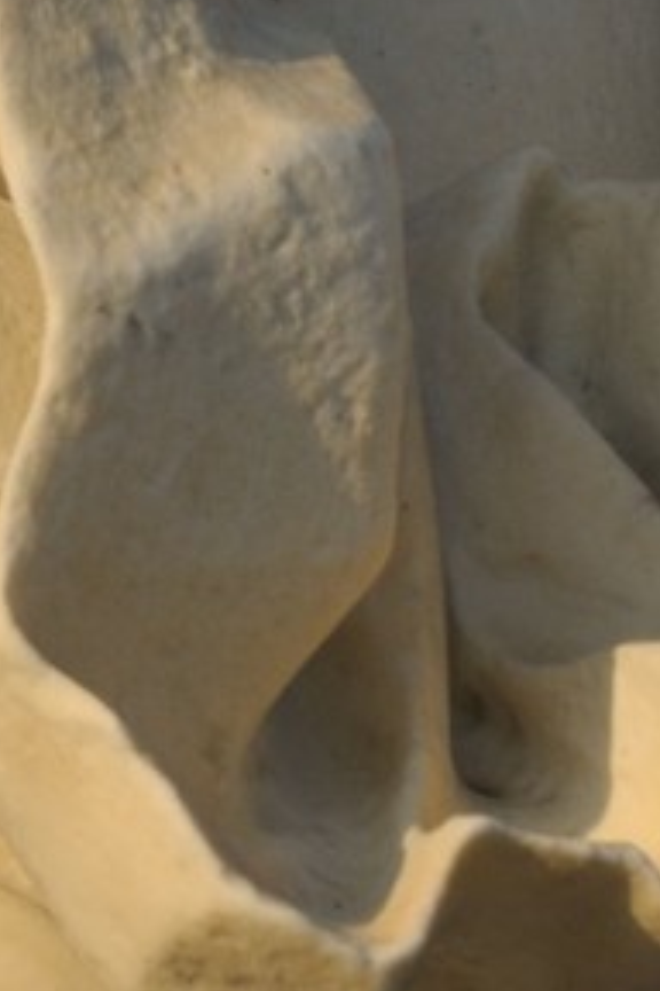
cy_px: -1652
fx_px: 21393
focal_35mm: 778
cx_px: -1165
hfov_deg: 1.8
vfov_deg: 2.6
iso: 200
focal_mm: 140
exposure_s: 1/160
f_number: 13
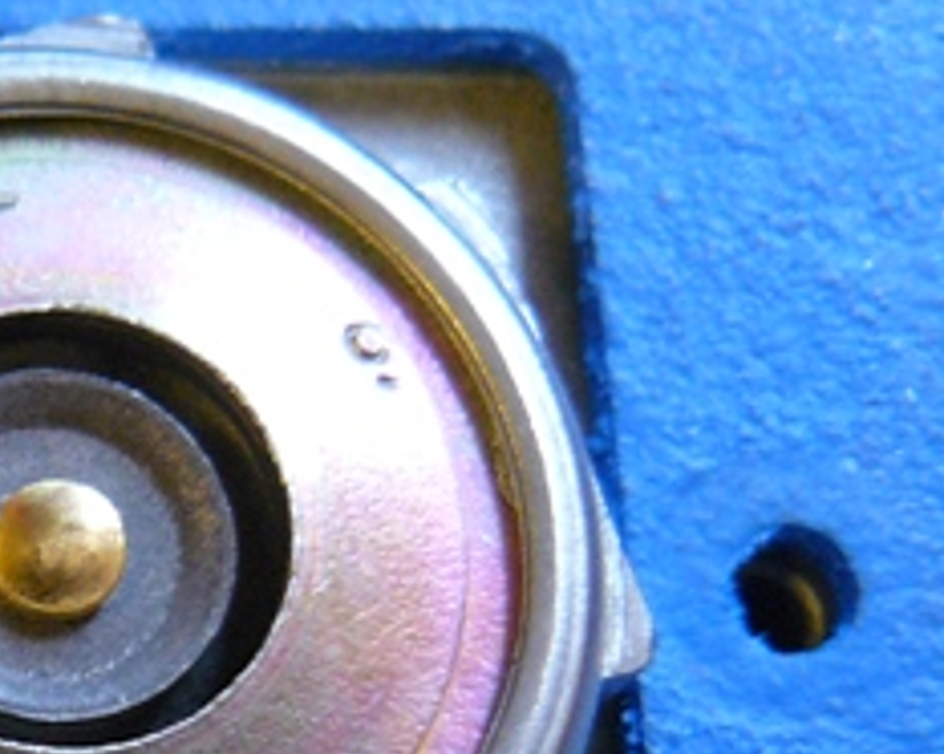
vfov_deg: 13.2
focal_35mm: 116
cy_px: 689
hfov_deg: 15.3
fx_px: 3238
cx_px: -490
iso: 200
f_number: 2.8
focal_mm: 6
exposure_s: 1/5
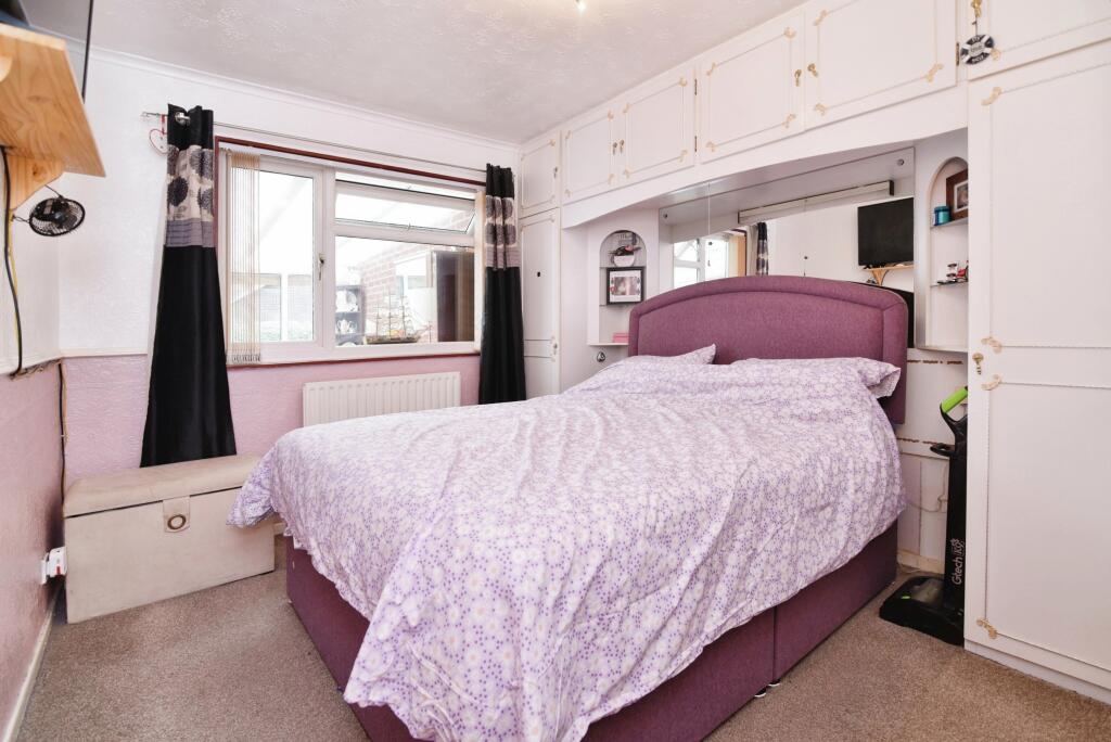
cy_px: 371
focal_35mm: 16
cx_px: 556
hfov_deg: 96.7
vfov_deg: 73.8
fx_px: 494
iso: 800
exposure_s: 1/60
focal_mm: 16
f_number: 4
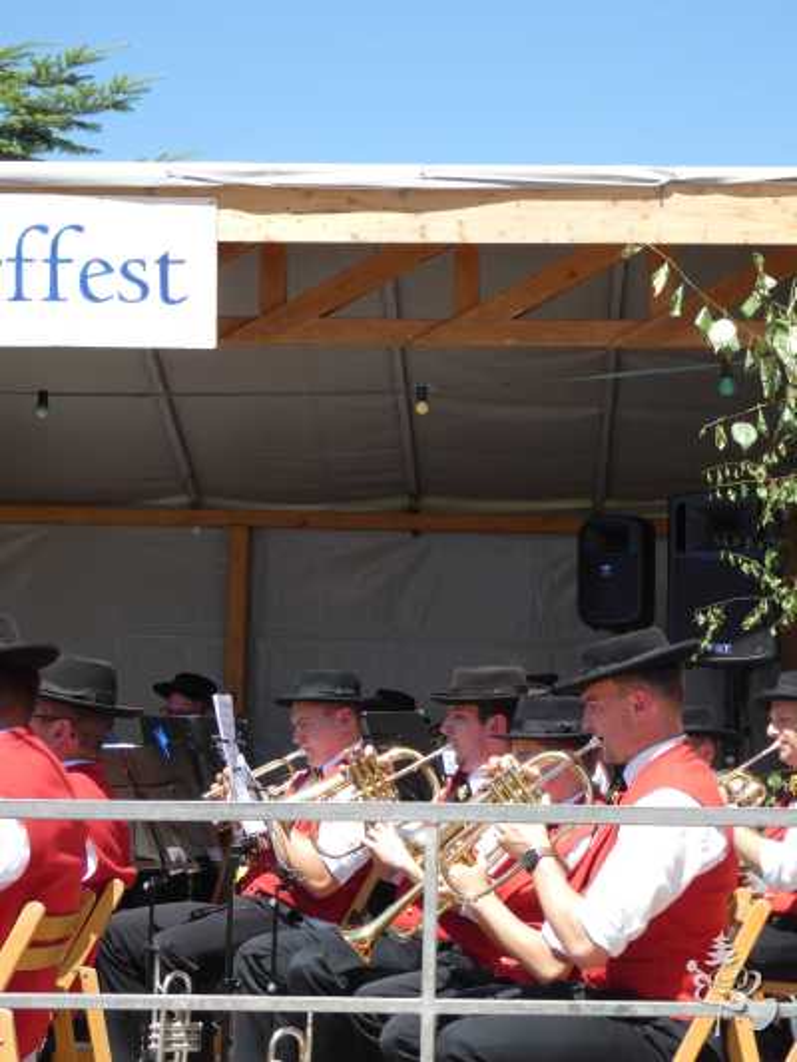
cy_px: 531
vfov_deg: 23.0
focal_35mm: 85
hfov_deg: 17.4
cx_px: 398
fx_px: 2608
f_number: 4.6
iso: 80
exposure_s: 1/200
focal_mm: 15.2
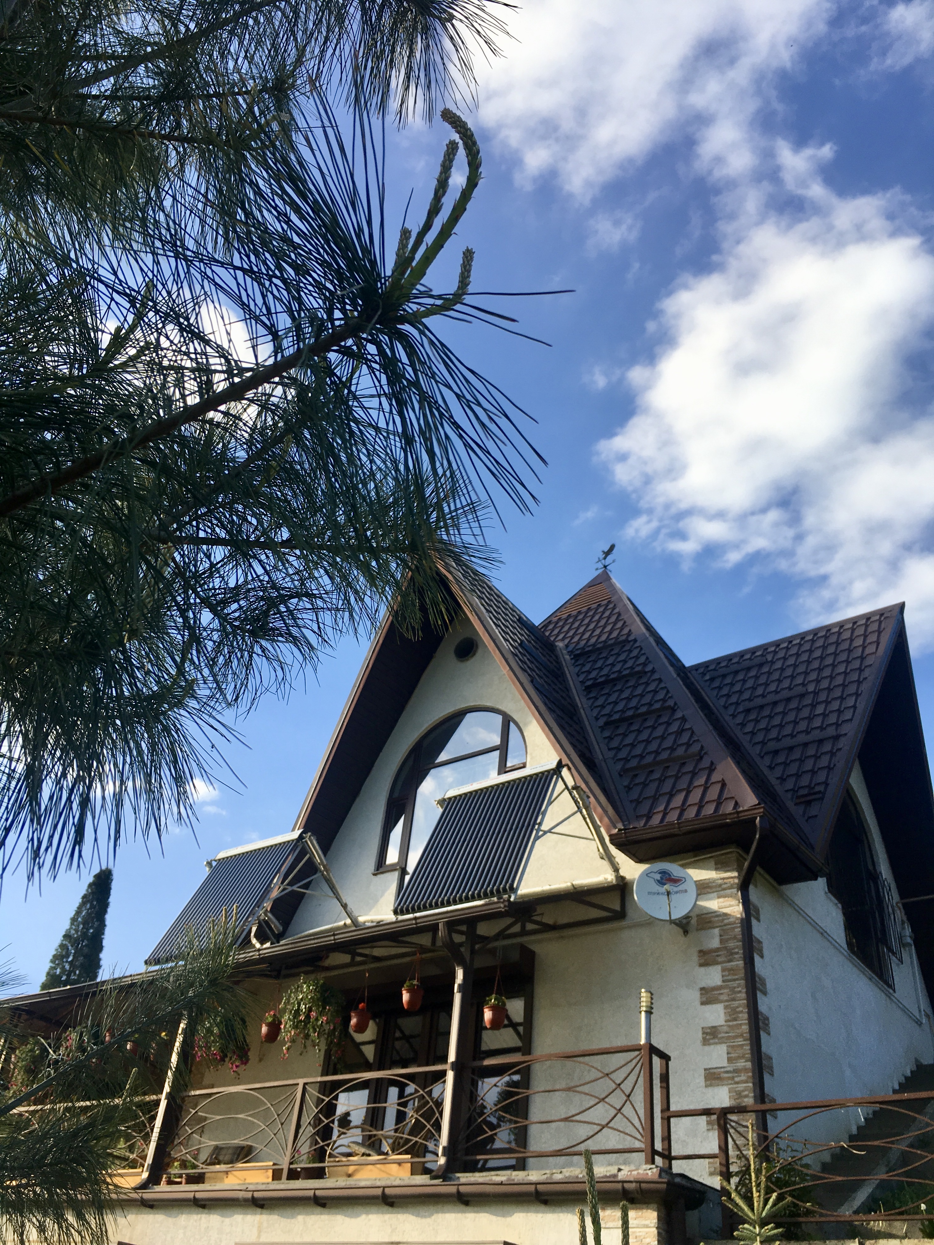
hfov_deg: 48.2
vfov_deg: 61.7
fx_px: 1043
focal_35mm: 29
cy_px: 622
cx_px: 467
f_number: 2.2
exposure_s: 1/565
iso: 25
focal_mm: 4.15
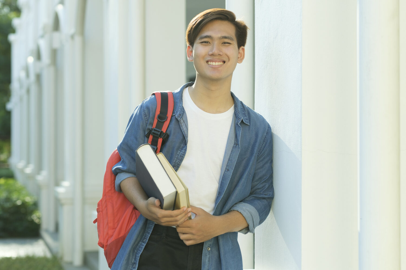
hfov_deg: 27.0
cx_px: 203
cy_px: 135
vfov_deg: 18.2
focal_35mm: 75
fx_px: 846
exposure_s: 1/1000
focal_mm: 50
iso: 160
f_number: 2.5
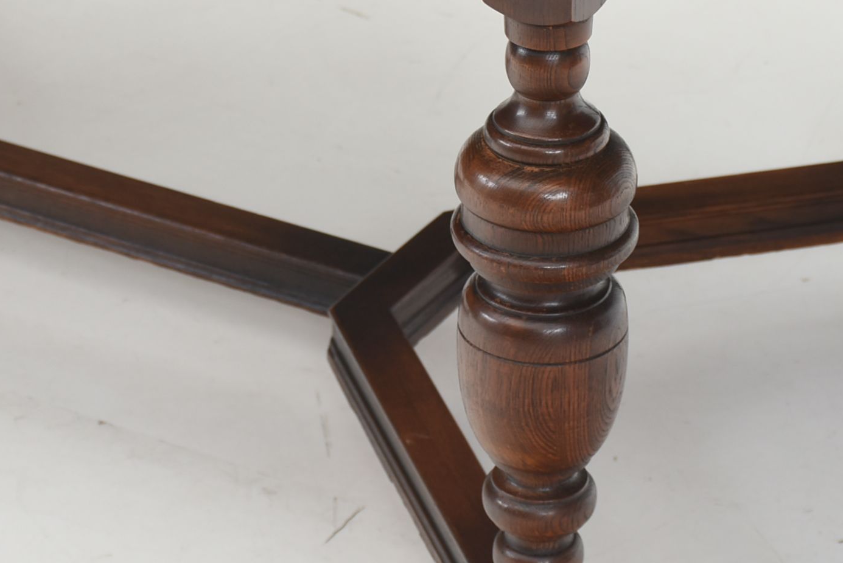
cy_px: 218
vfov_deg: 8.5
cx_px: 275
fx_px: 3797
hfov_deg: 12.7
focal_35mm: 162
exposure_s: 1/125
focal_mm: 50
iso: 200
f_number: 7.1
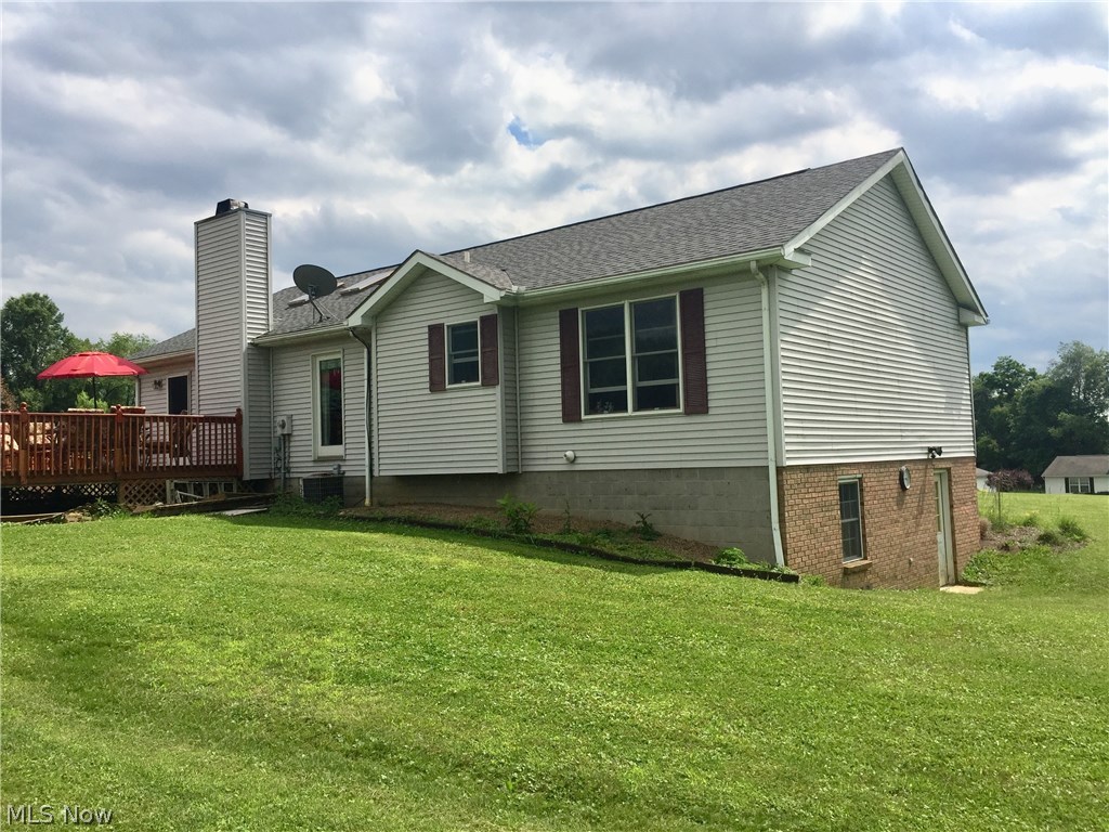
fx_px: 929
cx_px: 554
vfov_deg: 48.2
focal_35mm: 29
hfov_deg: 61.7
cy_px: 416
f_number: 2.2
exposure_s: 1/3300
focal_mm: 4.15
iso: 32
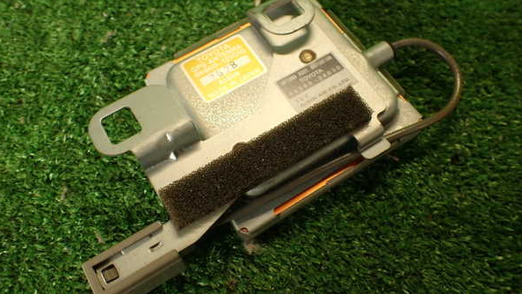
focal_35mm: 33
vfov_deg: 35.6
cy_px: 151
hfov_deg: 59.5
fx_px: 457
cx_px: 259
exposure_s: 1/60
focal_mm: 5.4
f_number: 2.3
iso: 200
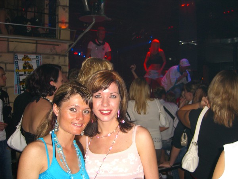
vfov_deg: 37.7
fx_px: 261
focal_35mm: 38
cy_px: 90
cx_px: 119
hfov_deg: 49.0
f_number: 2.8
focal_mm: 7.9
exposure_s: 1/60
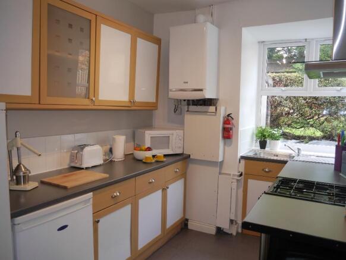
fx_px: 280
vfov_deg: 49.8
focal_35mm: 28
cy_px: 130
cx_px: 173
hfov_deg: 63.4
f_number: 3.5
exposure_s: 1/60
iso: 160
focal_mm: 14
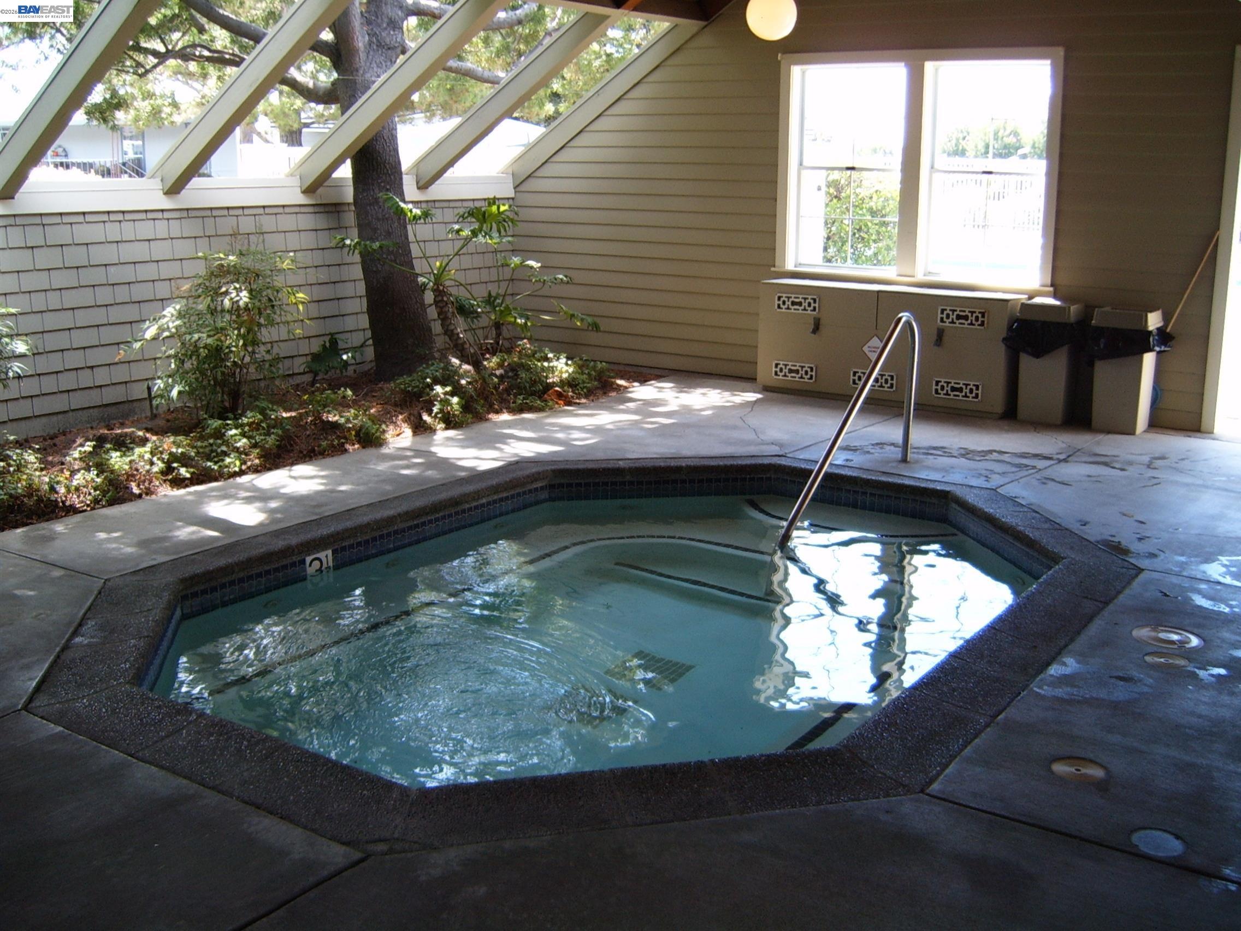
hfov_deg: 50.1
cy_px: 466
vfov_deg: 38.7
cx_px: 620
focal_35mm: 37
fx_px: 1326
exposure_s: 1/60
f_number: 2.9
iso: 63
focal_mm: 6.2
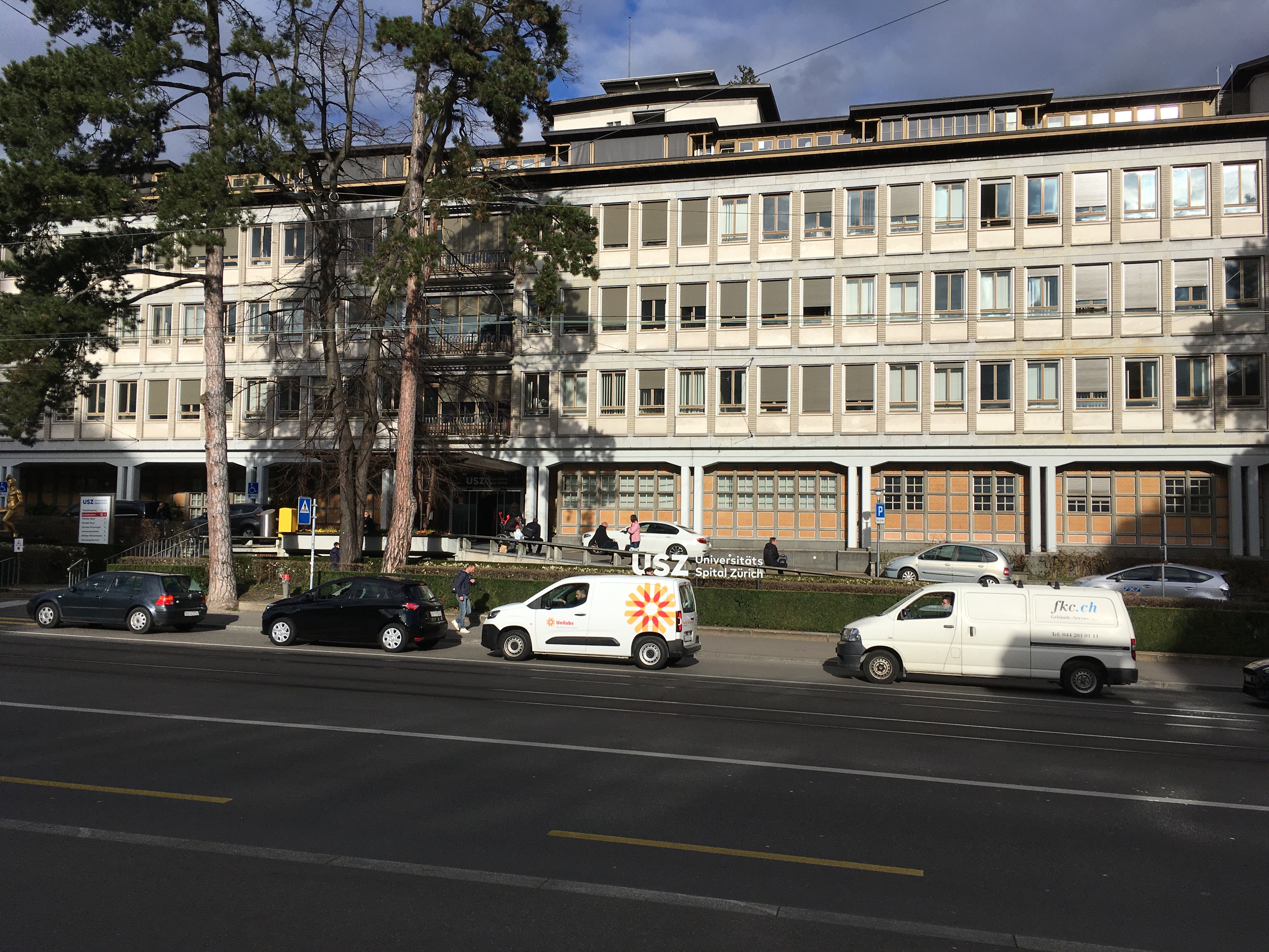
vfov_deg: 48.2
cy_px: 476
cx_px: 634
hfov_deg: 61.7
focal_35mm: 29
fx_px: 1063
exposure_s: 1/2959
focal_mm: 4.15
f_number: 2.2
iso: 25
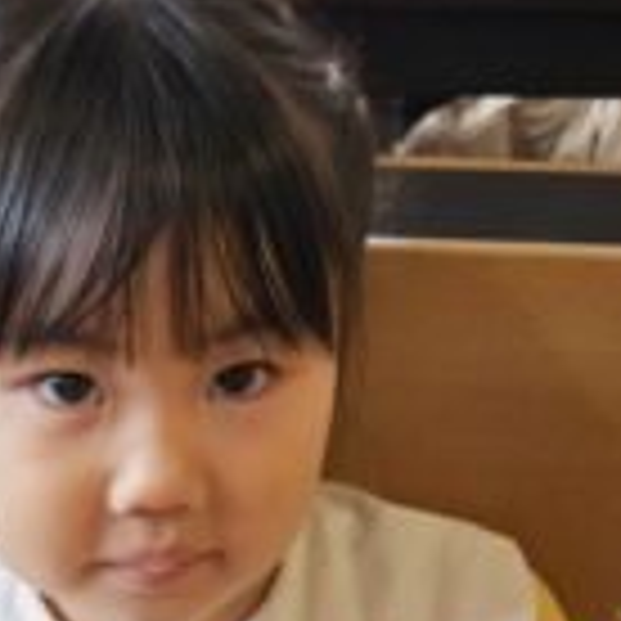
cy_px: 700
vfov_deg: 19.7
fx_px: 1705
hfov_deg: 20.4
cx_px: 101
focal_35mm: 84
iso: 100
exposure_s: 1/100
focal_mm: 5.4
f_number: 1.8
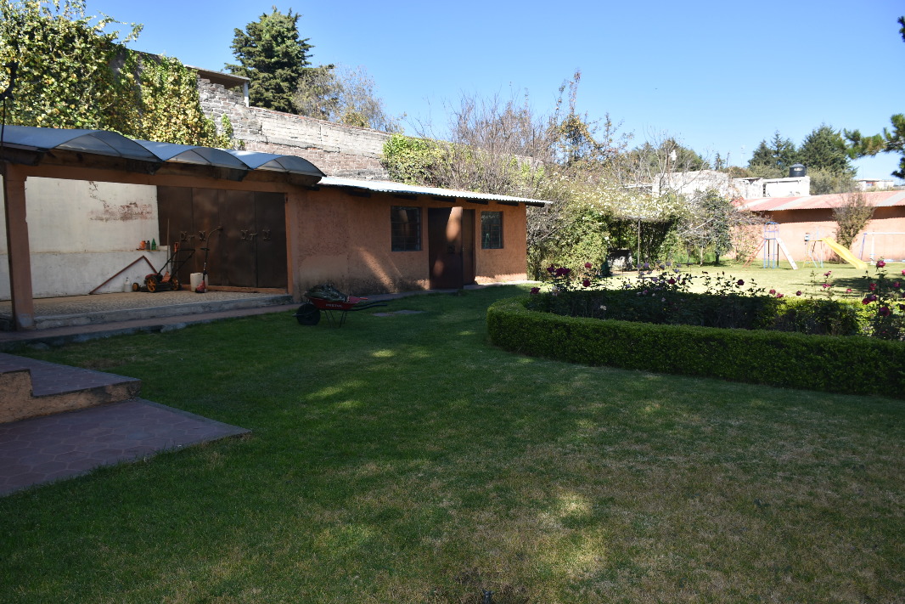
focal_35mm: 27
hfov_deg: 67.4
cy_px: 302
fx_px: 679
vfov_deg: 47.9
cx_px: 452
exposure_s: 1/250
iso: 100
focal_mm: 18
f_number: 5
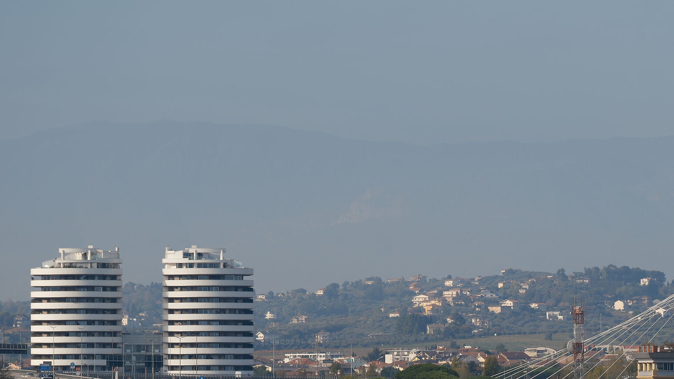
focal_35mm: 300
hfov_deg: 7.2
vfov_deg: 4.0
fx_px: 5361
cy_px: 329
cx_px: 488
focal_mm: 122.5
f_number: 6.4
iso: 64
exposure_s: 1/250
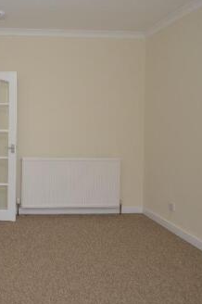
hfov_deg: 39.6
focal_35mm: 30
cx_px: 12
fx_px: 253
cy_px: 125
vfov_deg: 61.6
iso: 100
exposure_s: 1/60
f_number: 4
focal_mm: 10
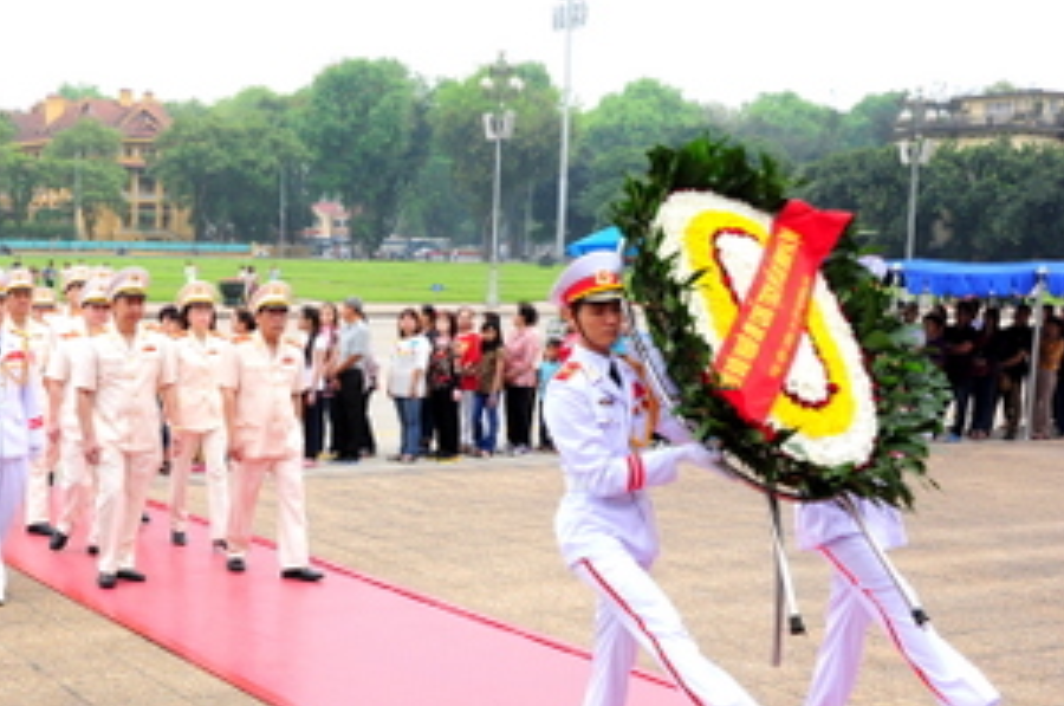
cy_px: 436
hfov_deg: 35.4
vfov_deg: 24.5
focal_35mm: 55
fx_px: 1623
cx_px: 248
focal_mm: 22
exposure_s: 1/100
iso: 500
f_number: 9
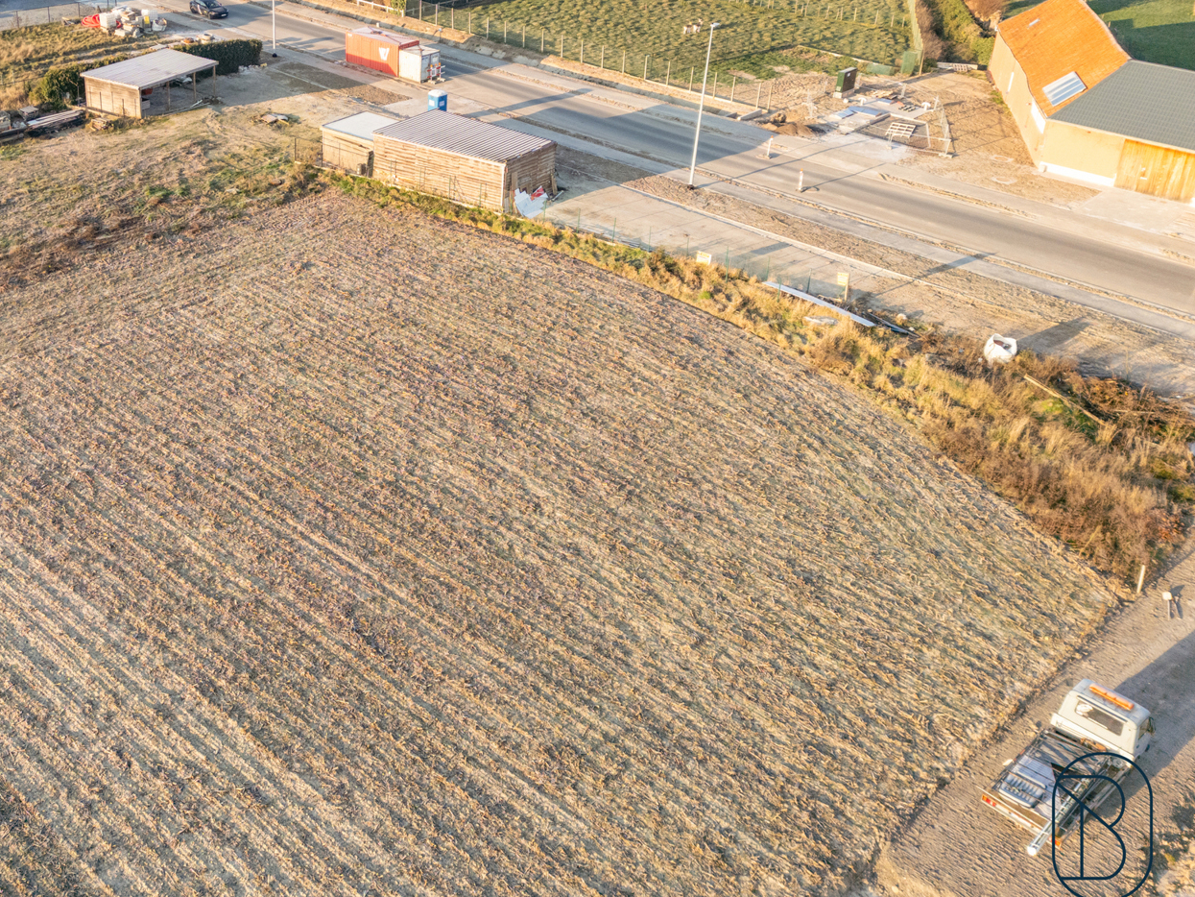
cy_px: 261
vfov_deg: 38.0
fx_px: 1277
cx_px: 319
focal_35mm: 37
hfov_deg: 48.5
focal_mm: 6.72
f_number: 1.7
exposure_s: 1/1000
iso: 150
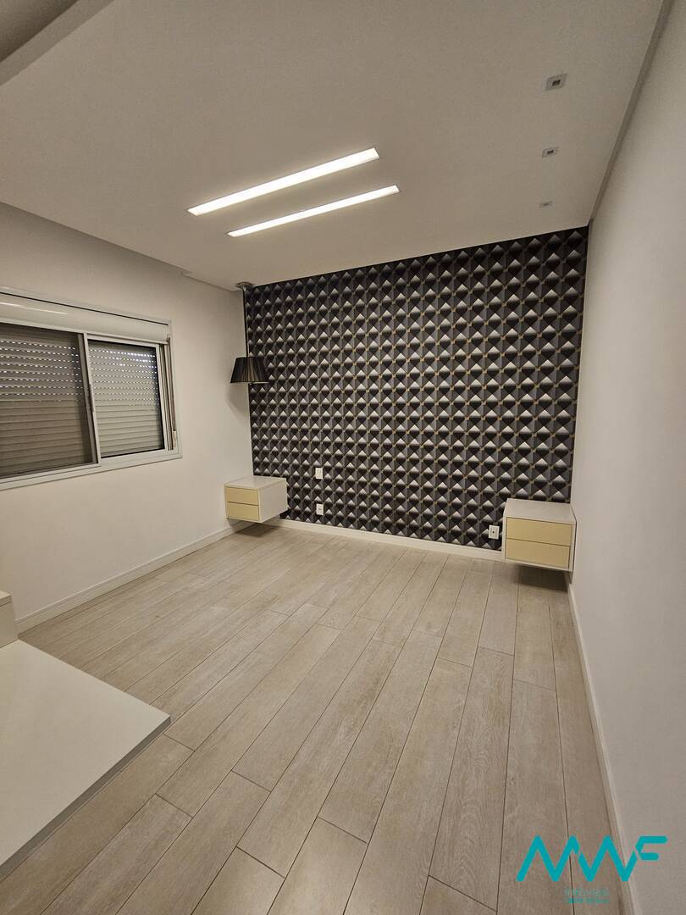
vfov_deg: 106.2
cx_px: 343
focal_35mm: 13
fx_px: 344
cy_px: 458
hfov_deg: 89.9
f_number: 2.2
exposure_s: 1/60
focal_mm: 2.2
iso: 250
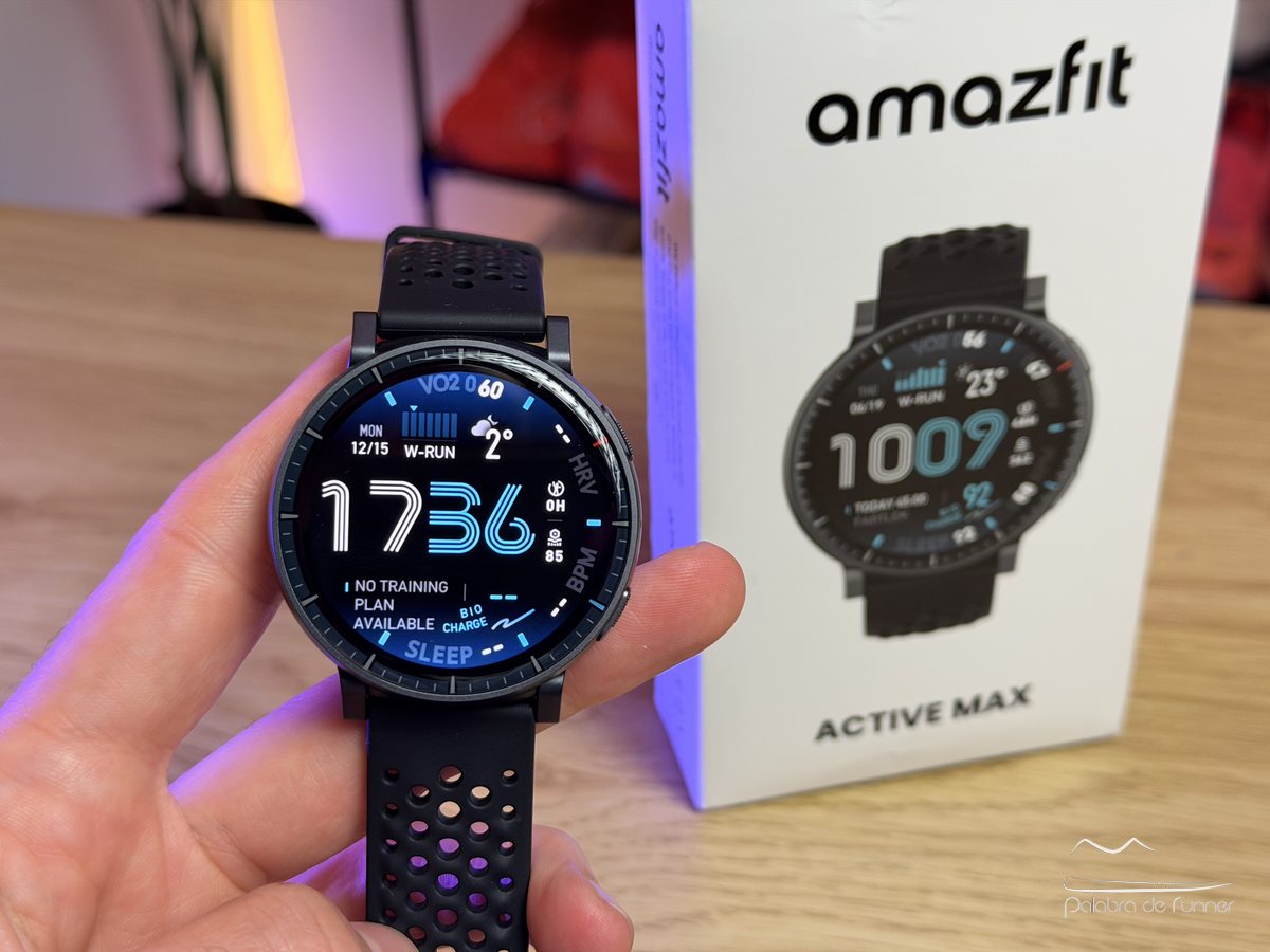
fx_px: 1761
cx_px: 635
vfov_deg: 30.3
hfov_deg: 39.7
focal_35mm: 48
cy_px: 476
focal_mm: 6.76
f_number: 1.78
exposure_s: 1/50
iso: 80
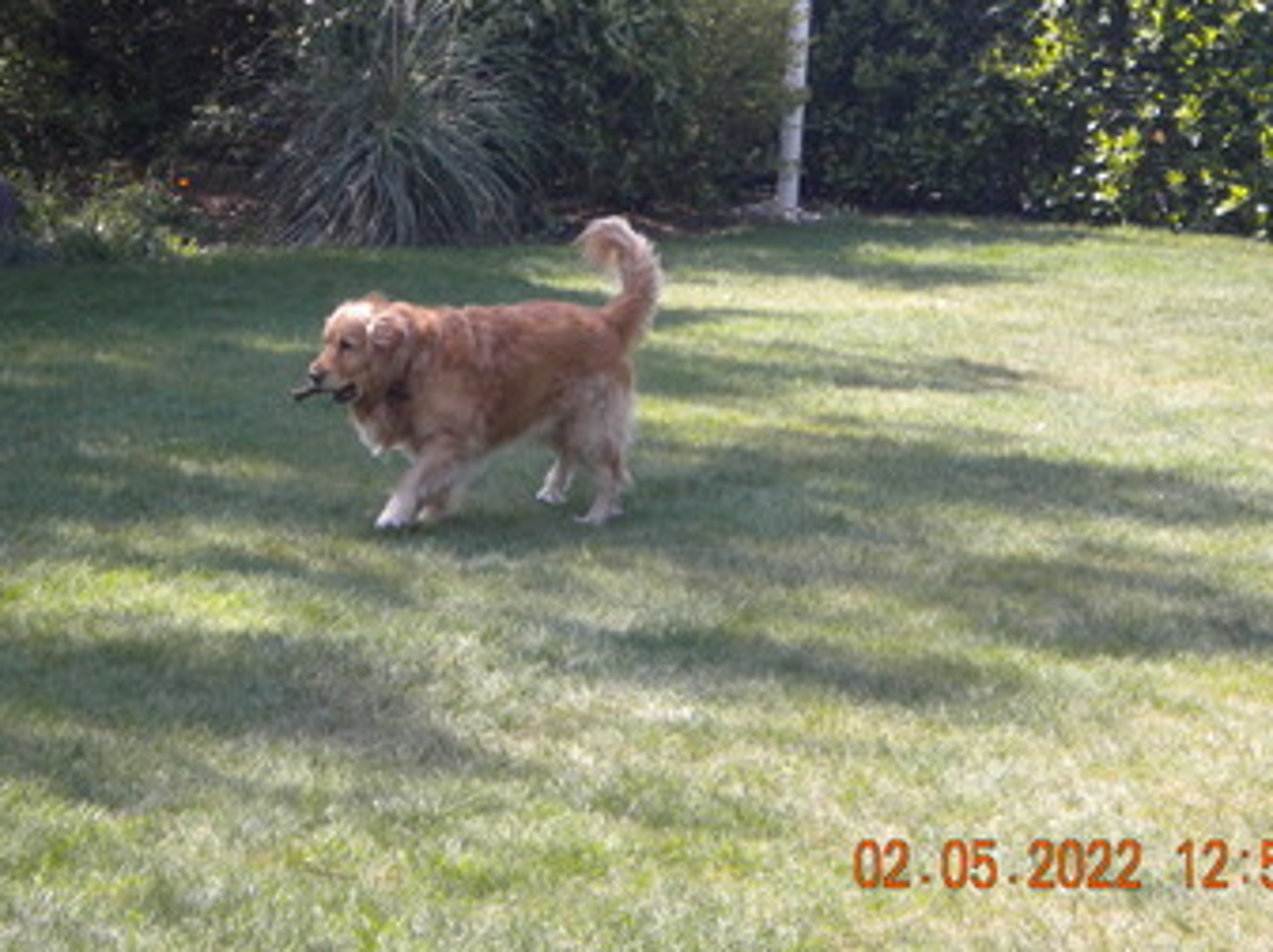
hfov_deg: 19.4
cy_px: 304
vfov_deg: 14.6
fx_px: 3710
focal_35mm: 101
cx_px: 491
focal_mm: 12.3
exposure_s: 1/500
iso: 298
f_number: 4.6
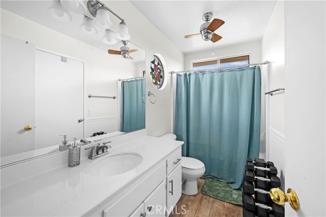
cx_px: 163
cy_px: 108
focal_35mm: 14
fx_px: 127
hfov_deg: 104.2
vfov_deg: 81.2
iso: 250
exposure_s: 1/3
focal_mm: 14
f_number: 8
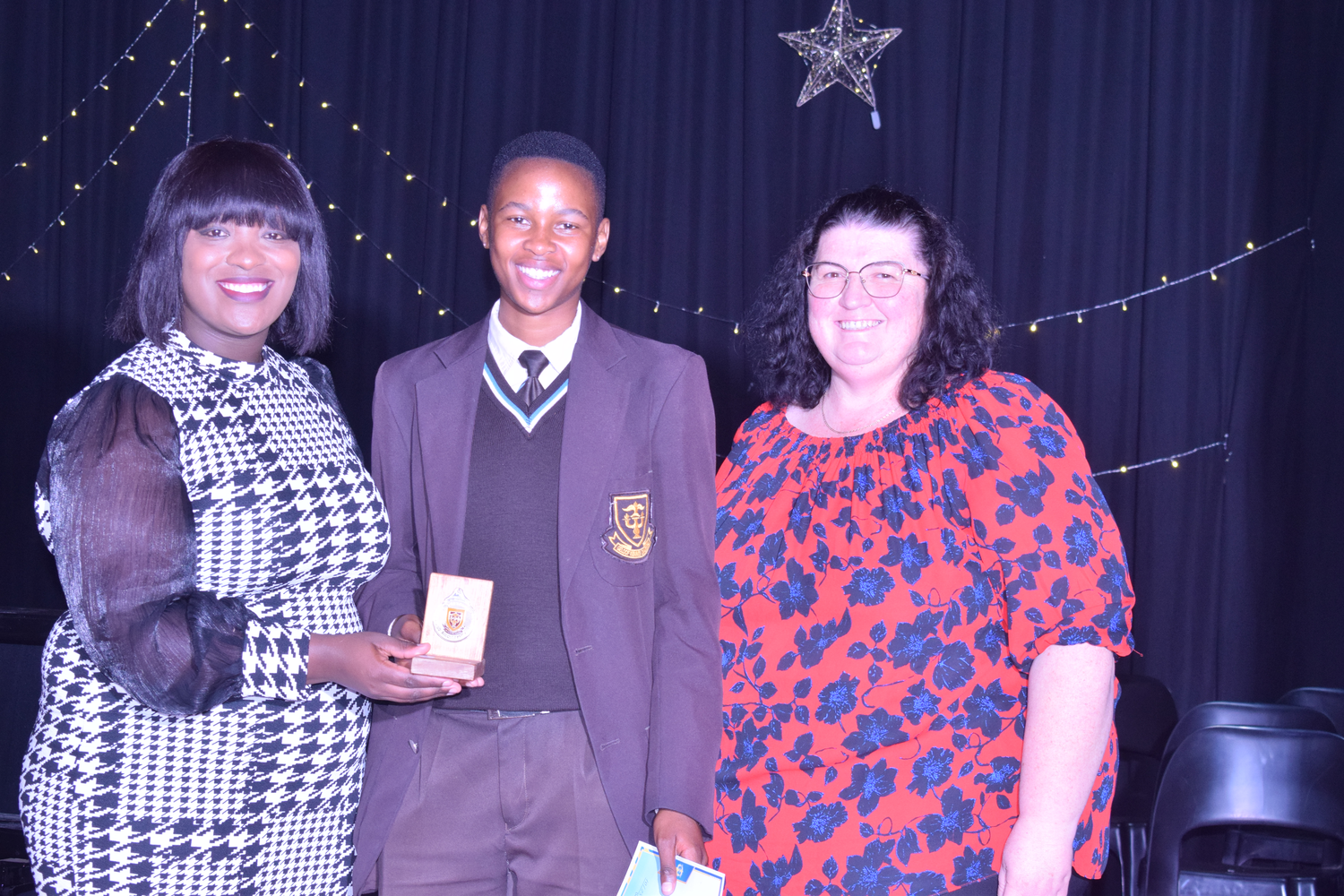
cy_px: 448
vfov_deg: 16.6
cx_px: 672
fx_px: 3080
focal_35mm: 82
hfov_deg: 24.6
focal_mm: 55
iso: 1000
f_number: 8
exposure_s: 1/60
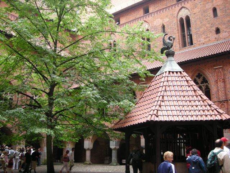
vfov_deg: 40.7
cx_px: 115
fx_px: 233
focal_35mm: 35
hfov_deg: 52.6
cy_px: 86
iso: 50
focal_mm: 5.7
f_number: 2.8
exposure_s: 1/53.4
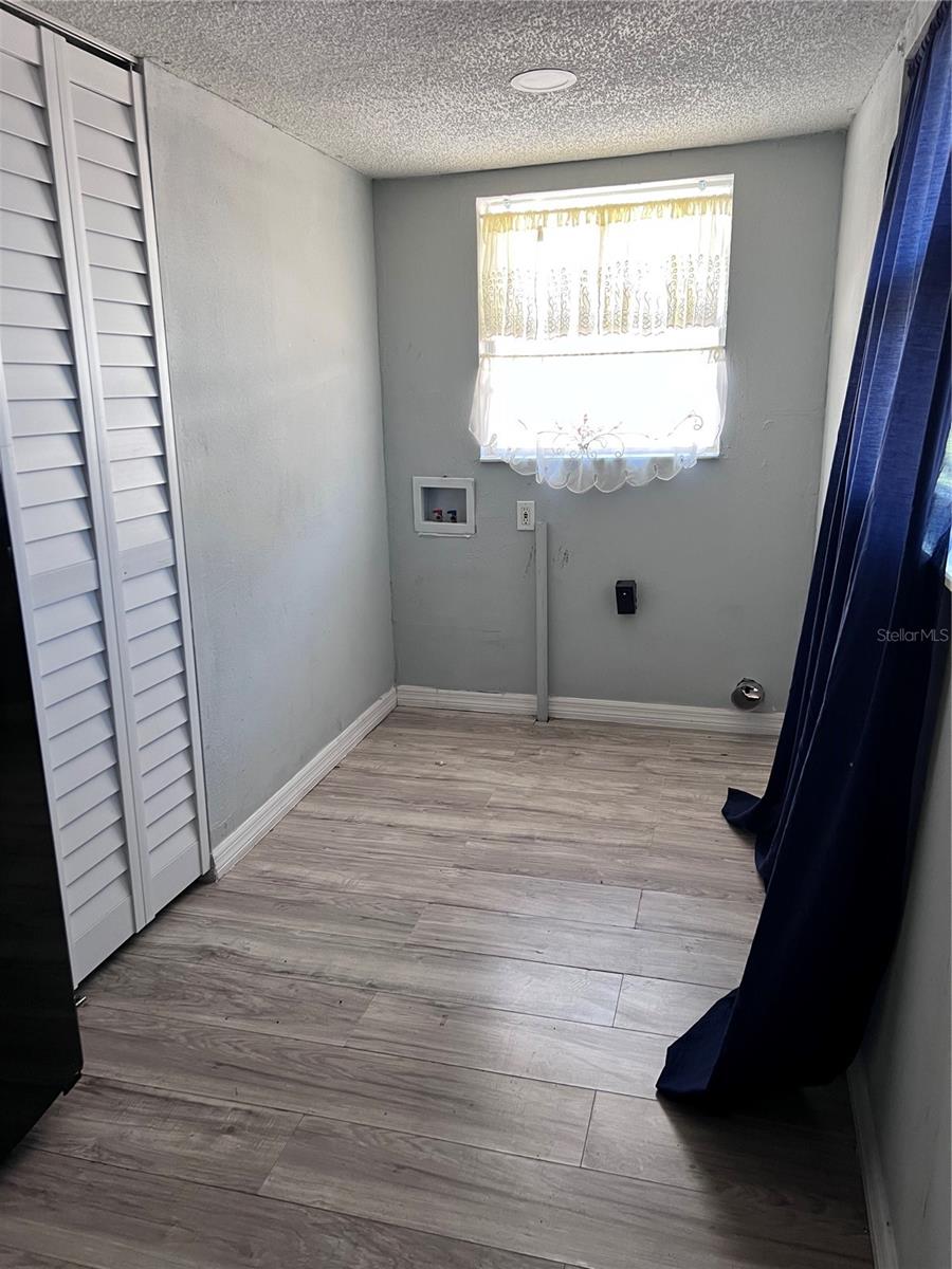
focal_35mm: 26
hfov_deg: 53.1
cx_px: 476
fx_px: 953
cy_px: 634
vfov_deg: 67.3
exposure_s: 1/84
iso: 125
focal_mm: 5.7
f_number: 1.5
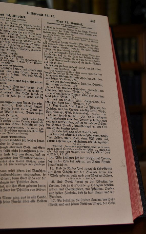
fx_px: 325
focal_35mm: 51
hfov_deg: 25.3
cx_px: 56
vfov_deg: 39.6
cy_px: 117
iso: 500
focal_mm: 22
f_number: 3.5
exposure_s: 1/250
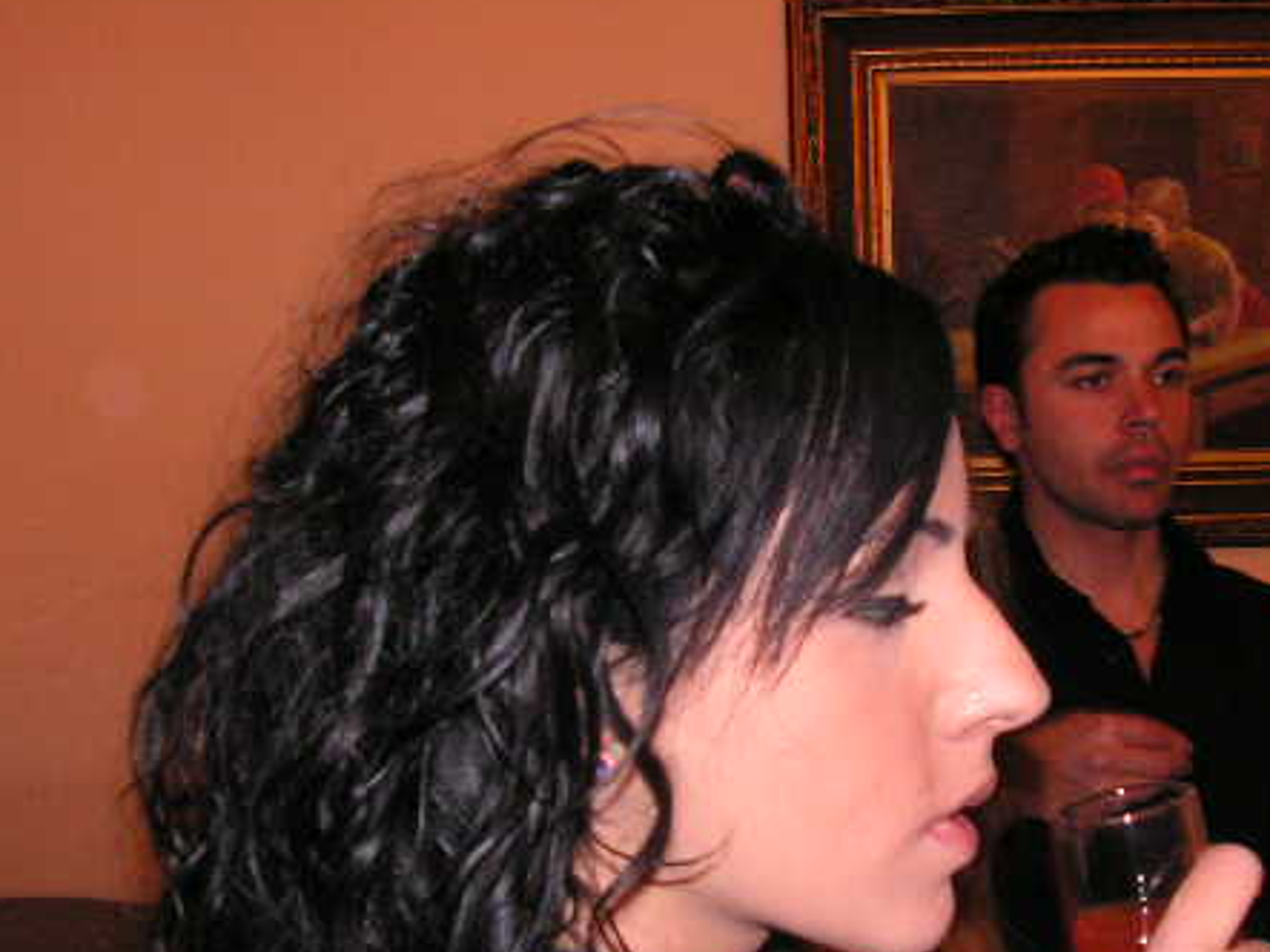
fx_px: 1907
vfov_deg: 27.8
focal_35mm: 52
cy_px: 668
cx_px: 803
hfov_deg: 36.6
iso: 200
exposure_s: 1/40
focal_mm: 6
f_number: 3.2
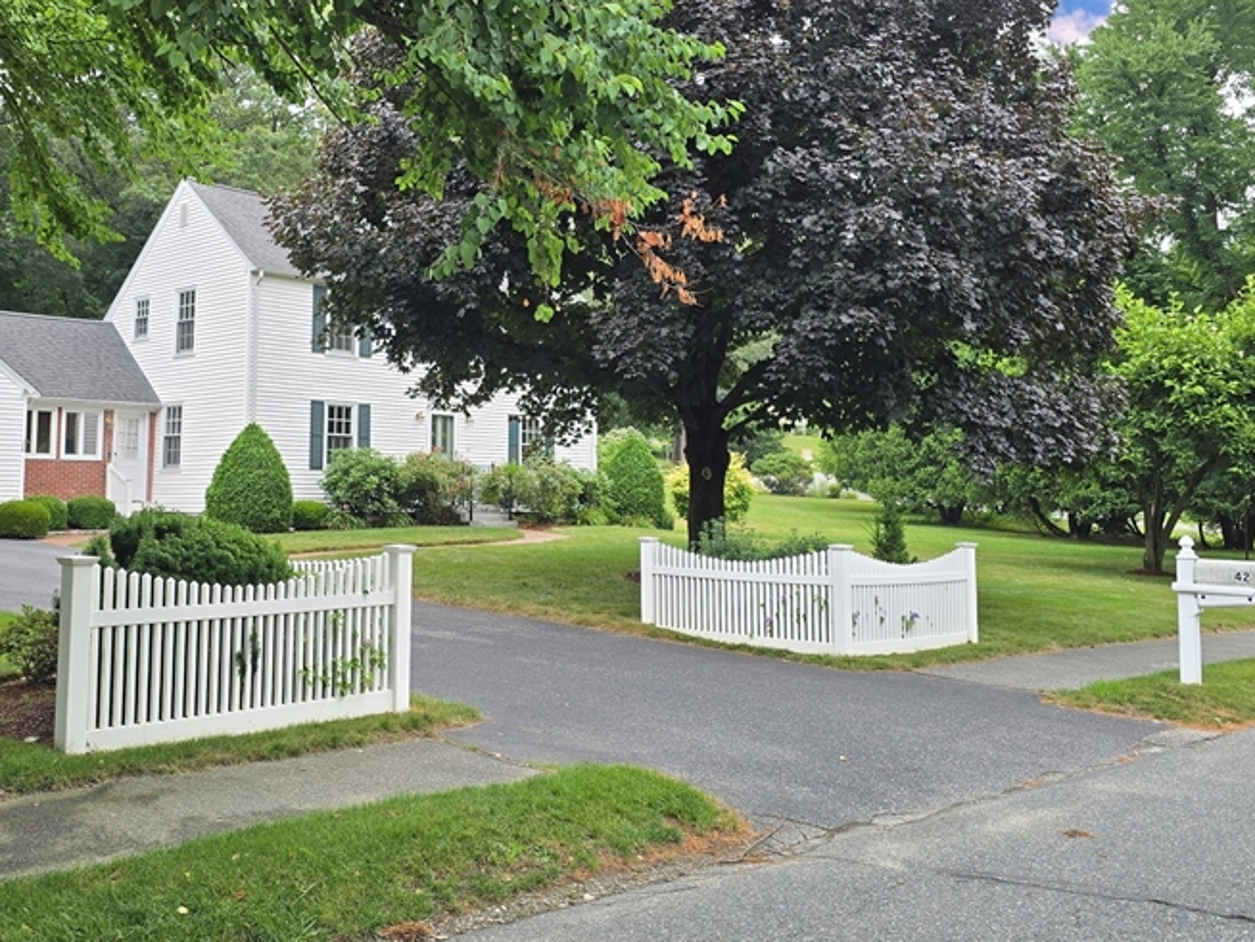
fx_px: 1306
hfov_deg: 50.8
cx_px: 468
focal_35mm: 36
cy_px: 368
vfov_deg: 39.5
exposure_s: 1/180
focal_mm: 6.3
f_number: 1.7
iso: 25
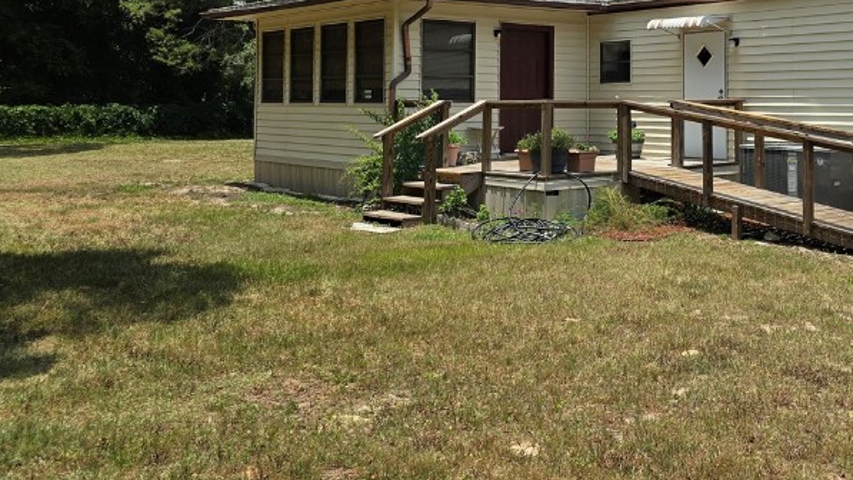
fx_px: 973
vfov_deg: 26.8
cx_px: 674
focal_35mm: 43
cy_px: 49
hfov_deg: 45.1
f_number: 1.7
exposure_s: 1/960
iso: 12
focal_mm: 6.3
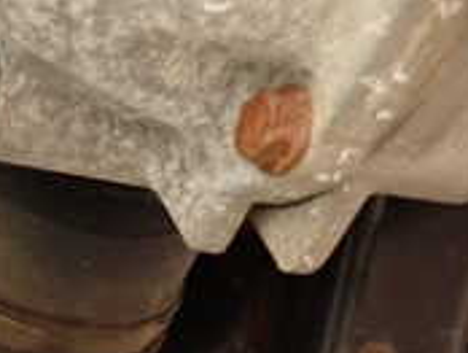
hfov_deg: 20.8
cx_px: -129
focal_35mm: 86
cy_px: 496
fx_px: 1164
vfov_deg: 16.0
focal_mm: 4.5
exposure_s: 1/30
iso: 250
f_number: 2
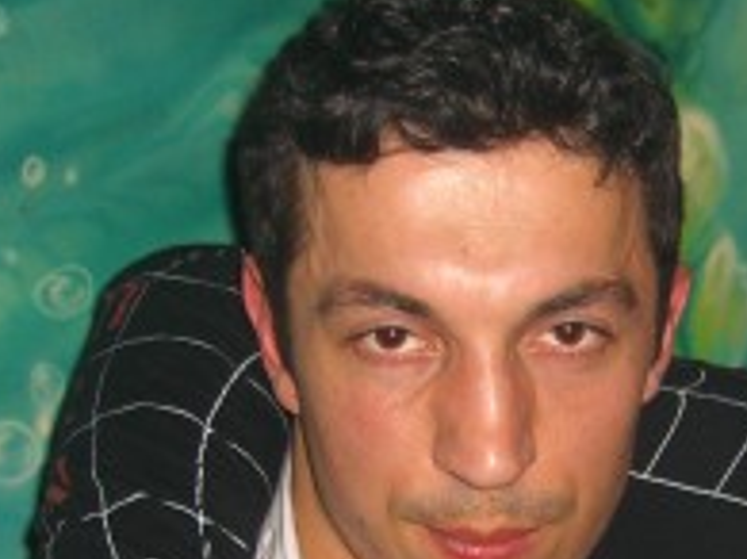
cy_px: 578
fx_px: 2523
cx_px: 598
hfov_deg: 16.7
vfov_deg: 12.5
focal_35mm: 117
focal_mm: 7.9
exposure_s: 1/60
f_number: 2.8
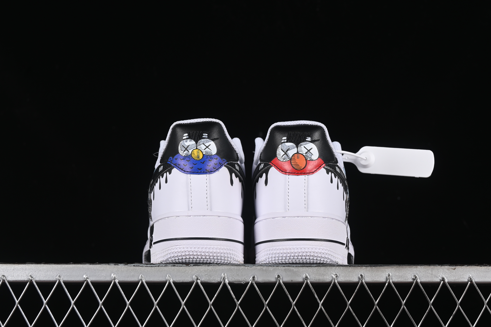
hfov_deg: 27.0
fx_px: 1023
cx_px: 246
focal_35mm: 75
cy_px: 164
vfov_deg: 18.2
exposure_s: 1/100
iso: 160
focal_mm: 50
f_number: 8
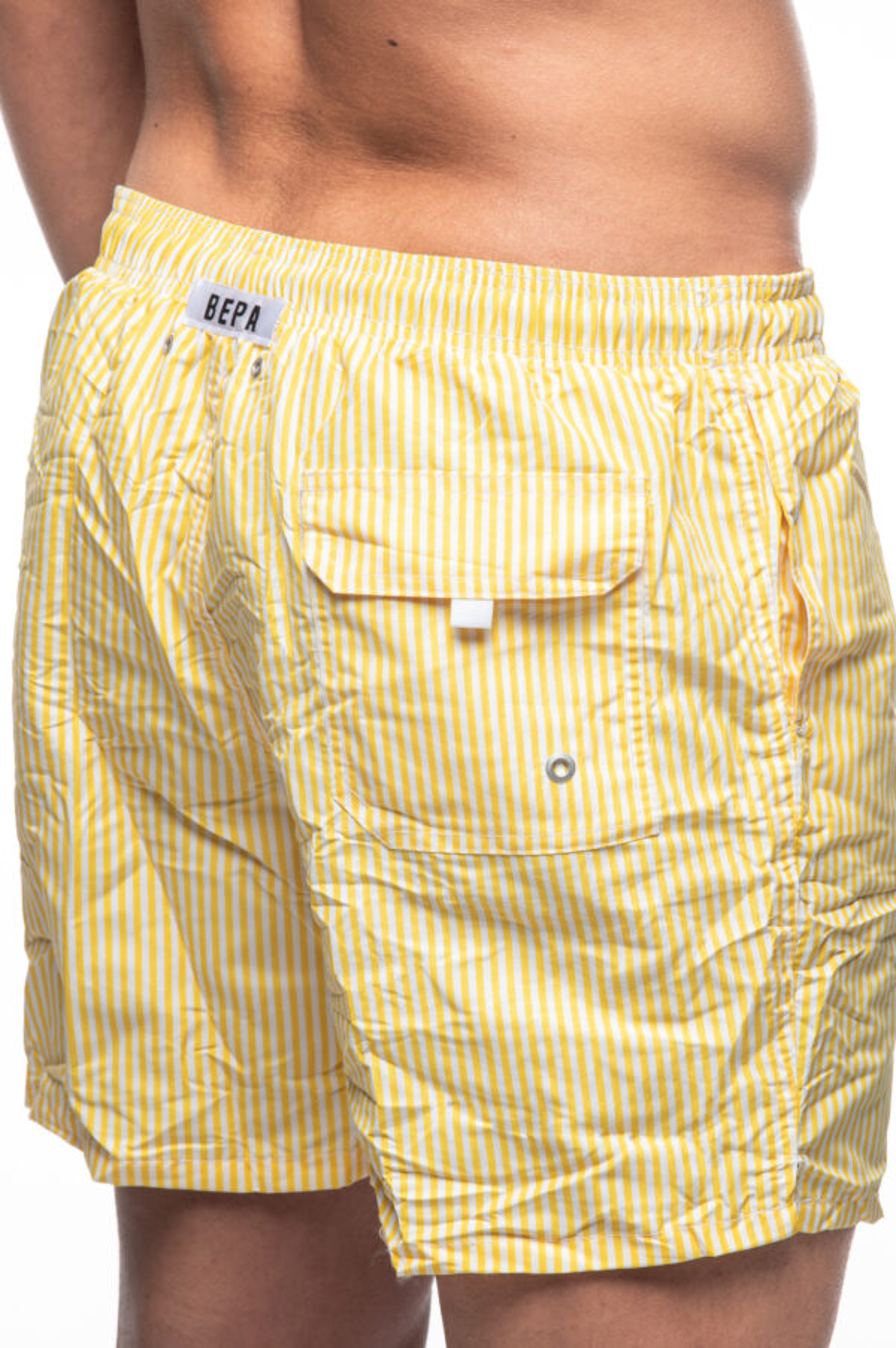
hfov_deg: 6.9
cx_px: 448
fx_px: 7478
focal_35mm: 200
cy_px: 674
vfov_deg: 10.3
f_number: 16
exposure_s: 1/125
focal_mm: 200
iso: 200
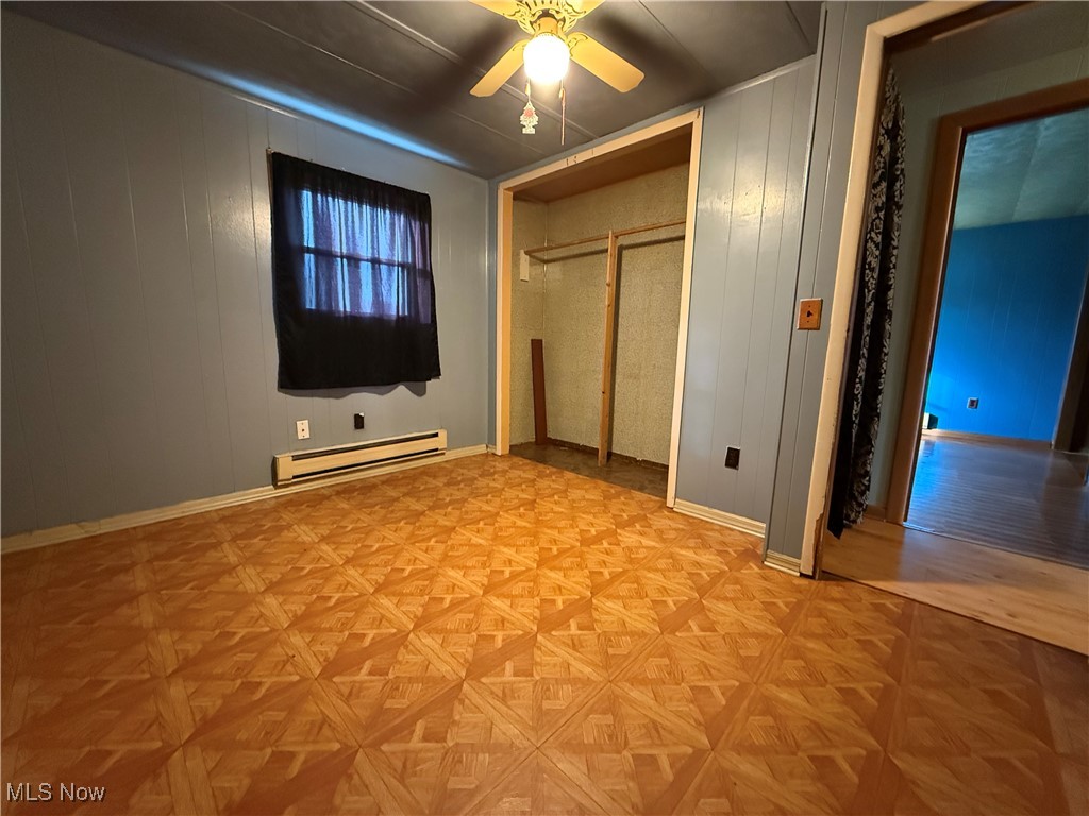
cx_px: 544
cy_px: 408
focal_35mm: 14
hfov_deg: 102.1
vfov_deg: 85.7
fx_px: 440
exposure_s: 1/60
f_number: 2.2
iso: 1250
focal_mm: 2.22
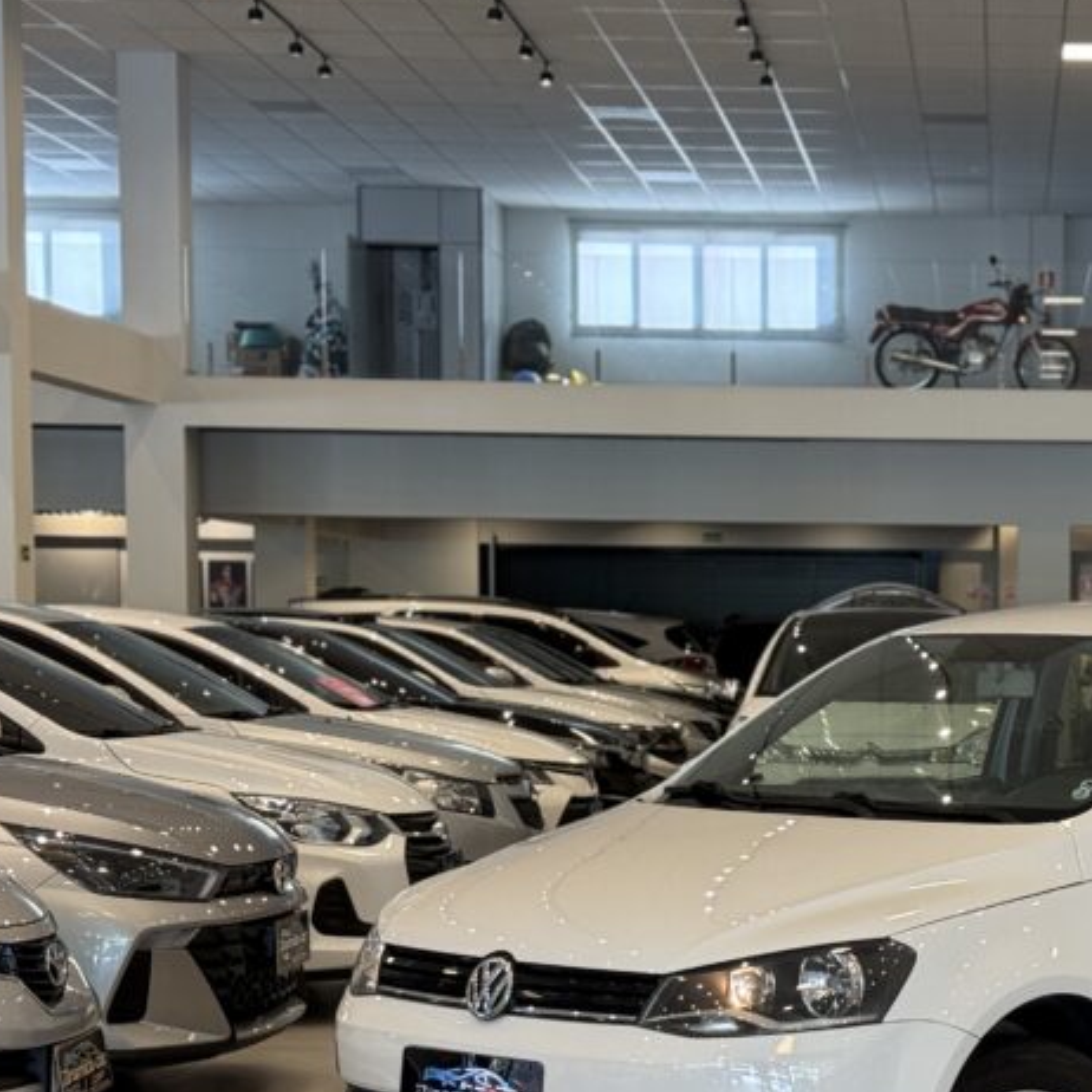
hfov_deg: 18.1
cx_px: 1023
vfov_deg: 18.3
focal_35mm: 94
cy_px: 891
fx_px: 3355
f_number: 1.78
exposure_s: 1/60
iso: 80
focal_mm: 6.76
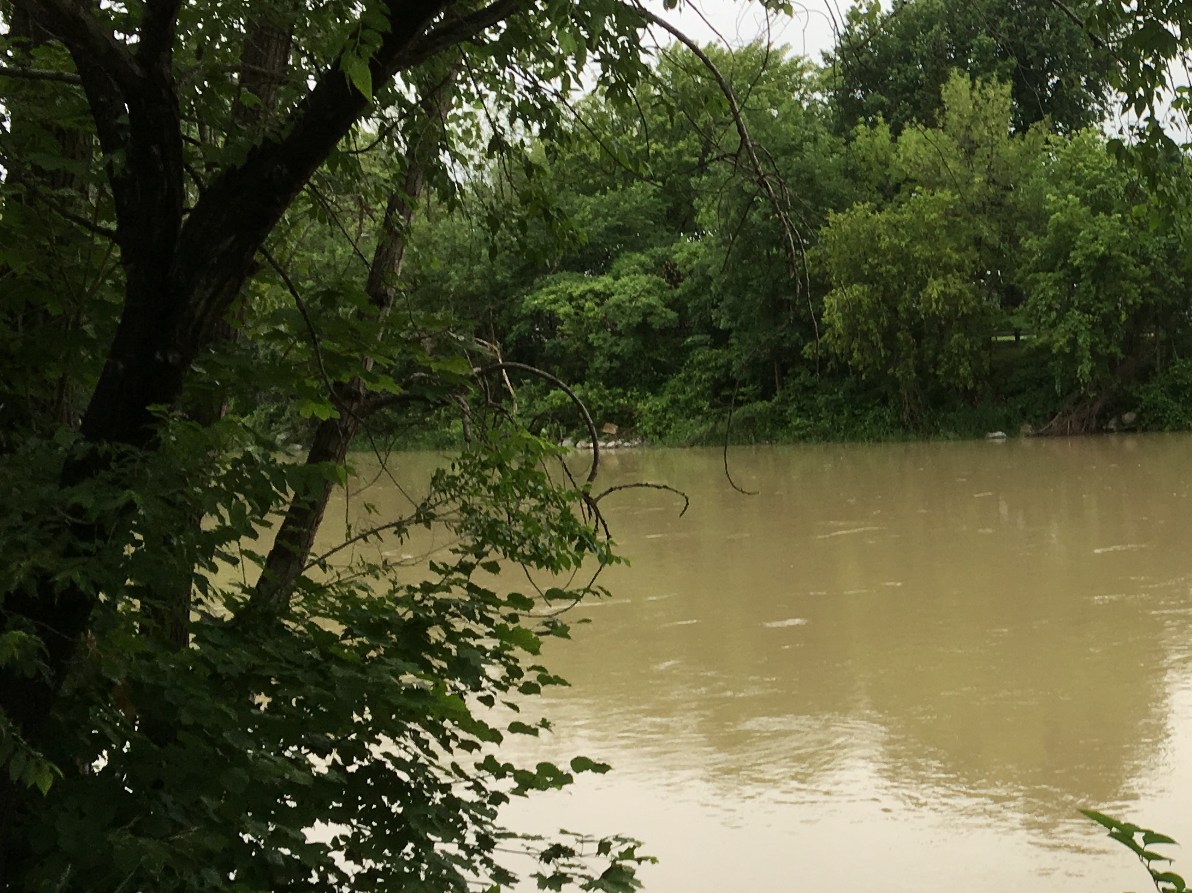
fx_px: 2031
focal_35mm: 59
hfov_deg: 30.5
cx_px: 1173
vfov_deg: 24.8
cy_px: 472
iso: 25
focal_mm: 4.15
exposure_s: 1/100
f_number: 2.2
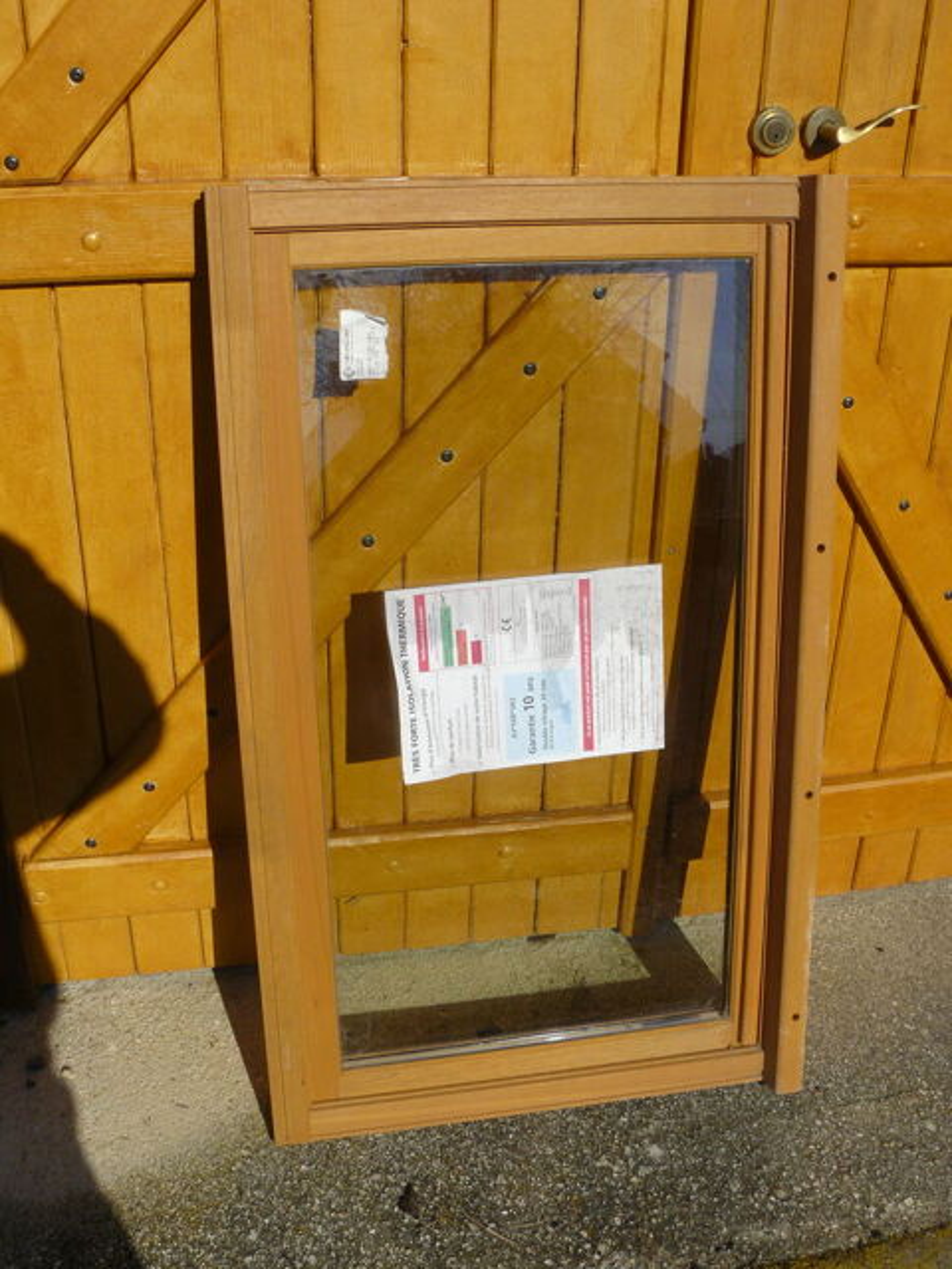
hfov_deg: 39.7
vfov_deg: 51.4
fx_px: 1320
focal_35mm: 36
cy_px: 634
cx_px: 476
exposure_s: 1/500
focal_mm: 6
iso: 100
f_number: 7.1
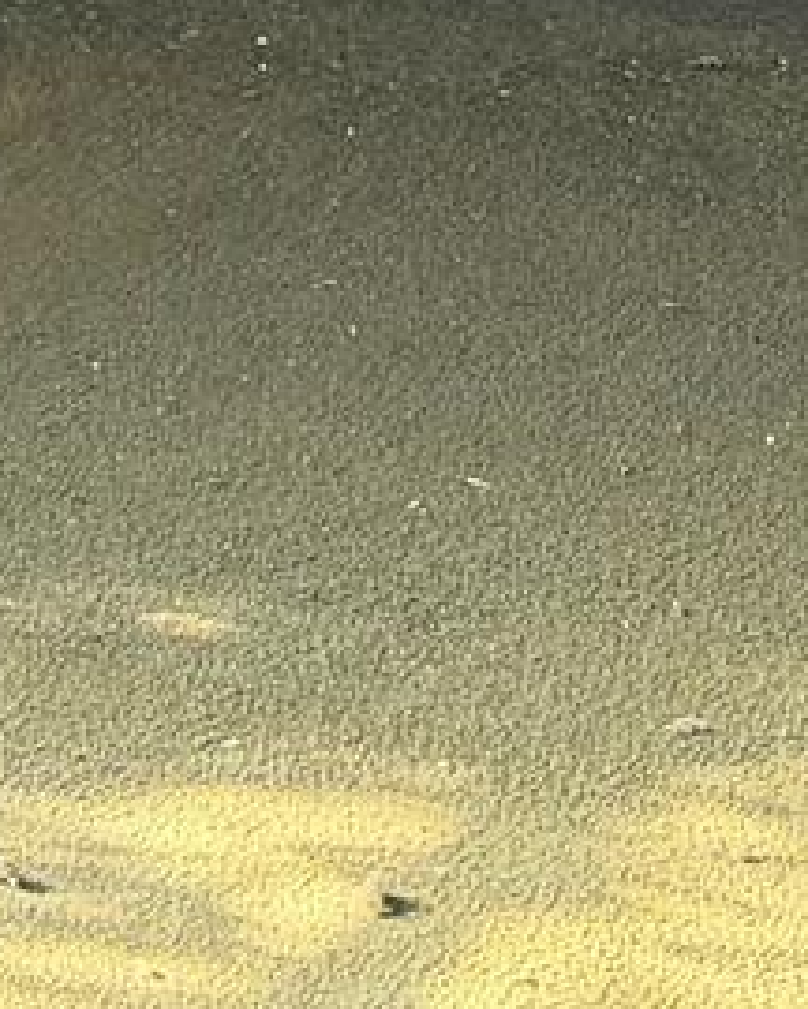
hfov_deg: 8.7
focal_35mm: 178
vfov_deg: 9.9
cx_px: 367
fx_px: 5321
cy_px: -1114
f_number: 1.78
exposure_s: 1/60
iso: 250
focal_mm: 6.76
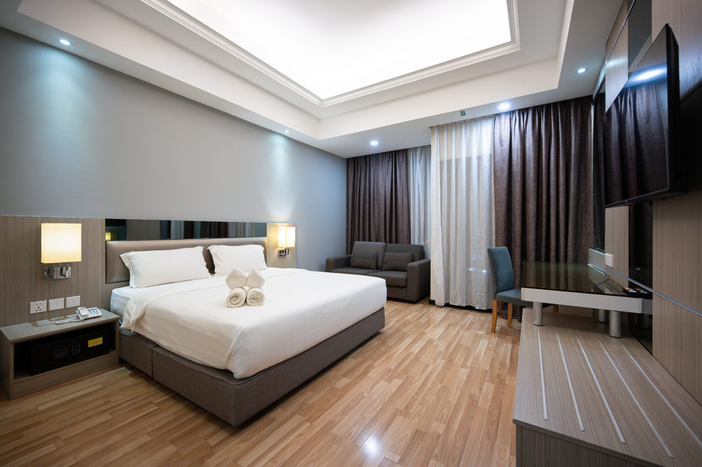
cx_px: 351
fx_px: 273
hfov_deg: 104.3
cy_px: 234
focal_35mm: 14
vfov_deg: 81.1
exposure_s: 1/200
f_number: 4
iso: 1600
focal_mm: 14
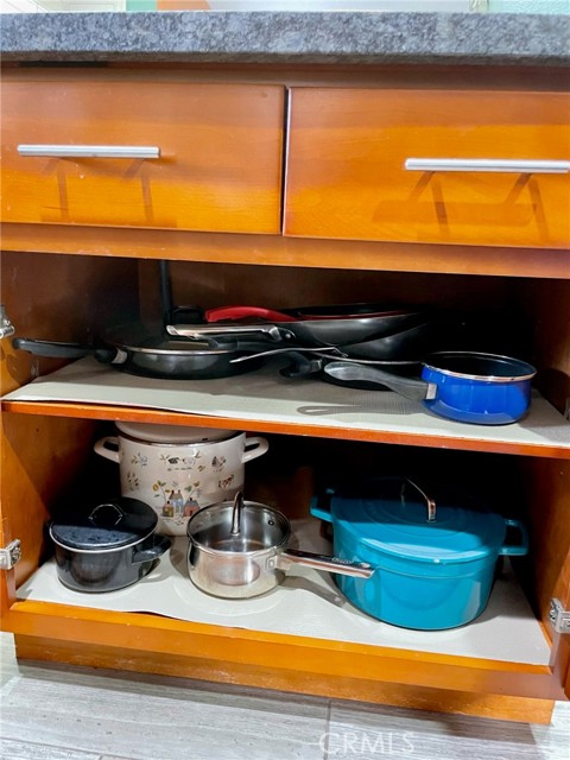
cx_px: 285
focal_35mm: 26
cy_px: 380
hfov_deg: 53.1
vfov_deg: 67.3
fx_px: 571
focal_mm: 4.2
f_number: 1.6
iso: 500
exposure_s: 1/30
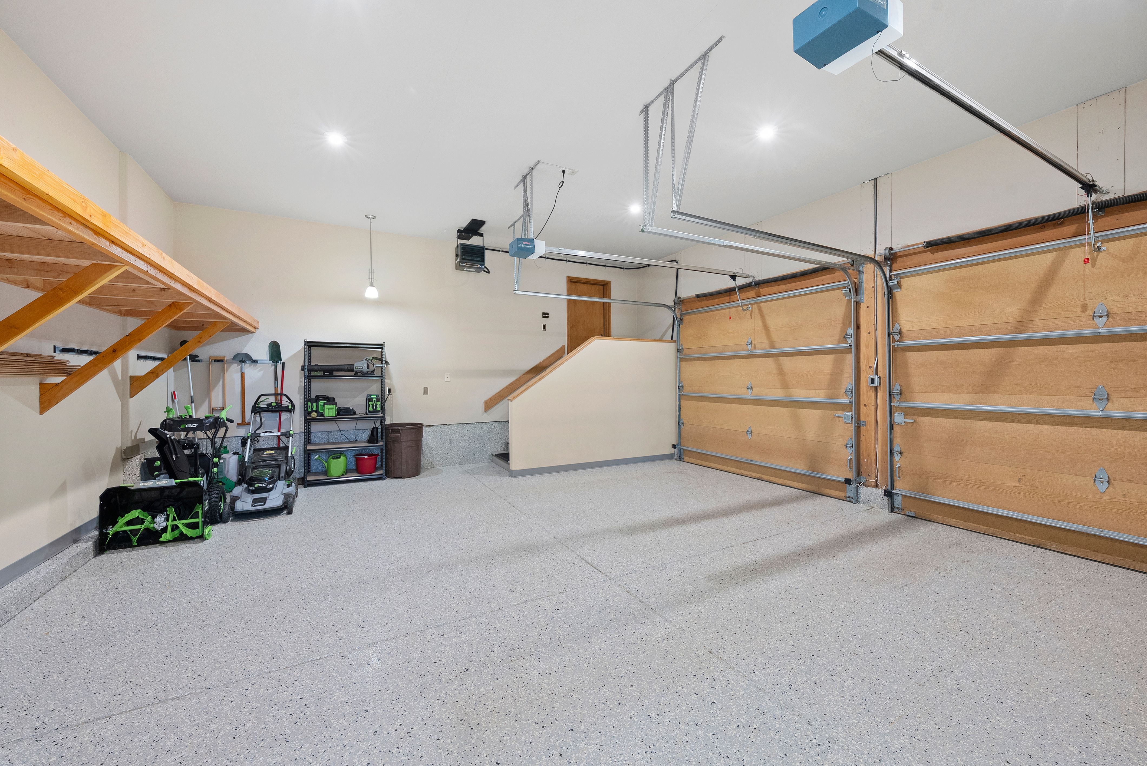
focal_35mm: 13
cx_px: 574
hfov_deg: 108.3
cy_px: 383
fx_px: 414
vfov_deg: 85.5
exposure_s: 1/4
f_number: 9
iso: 640
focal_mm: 13
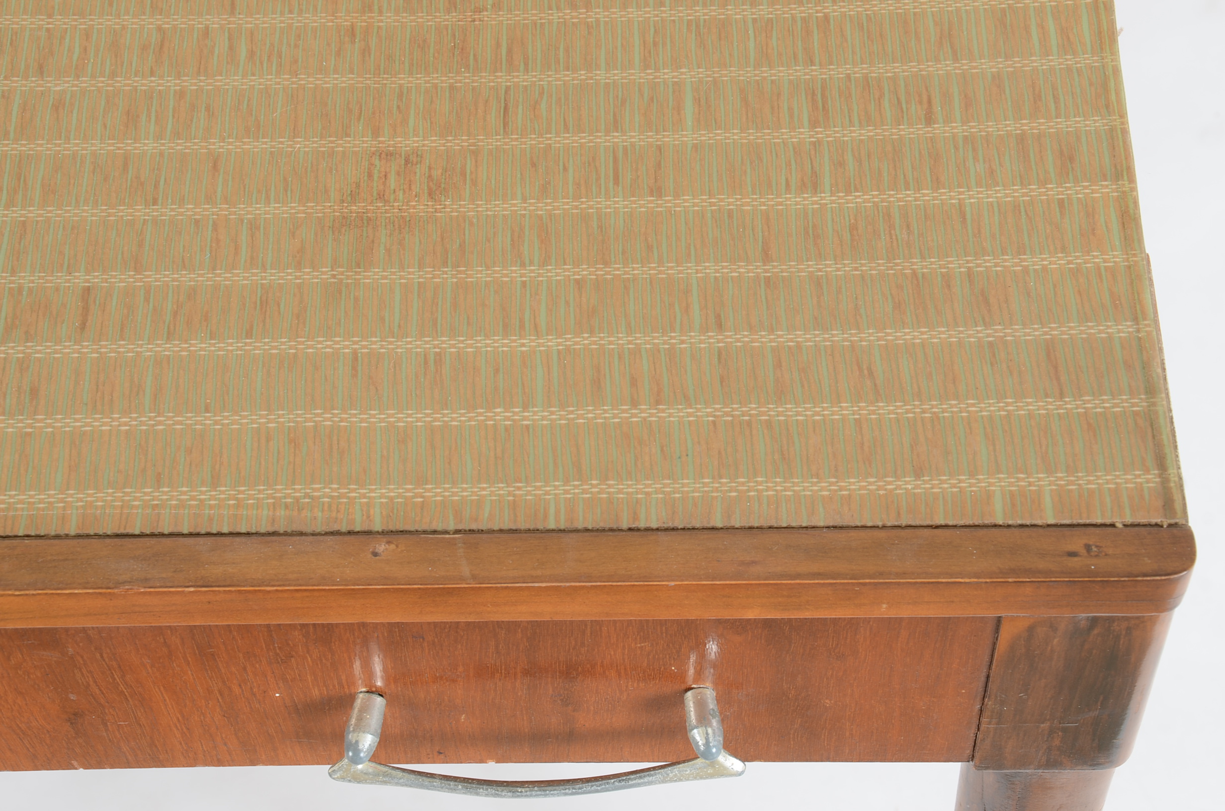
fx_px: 2547
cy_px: 406
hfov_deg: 27.0
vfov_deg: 18.1
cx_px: 612
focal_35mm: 75
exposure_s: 1/80
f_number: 11
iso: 100
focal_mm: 50
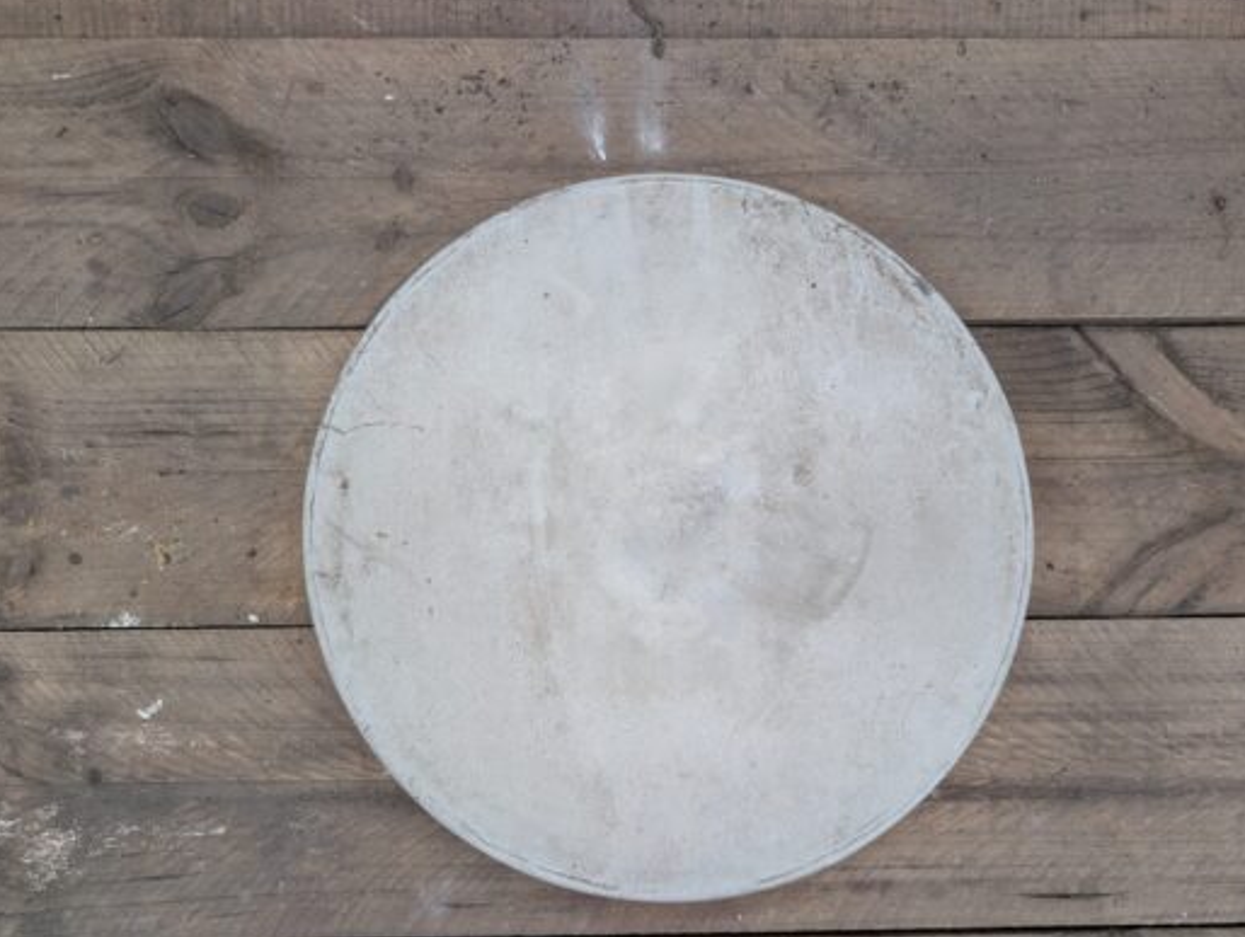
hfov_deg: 63.4
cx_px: 635
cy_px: 530
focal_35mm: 28
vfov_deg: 49.7
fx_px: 1008
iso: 26
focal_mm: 6.9
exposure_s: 1/27.2
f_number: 1.68
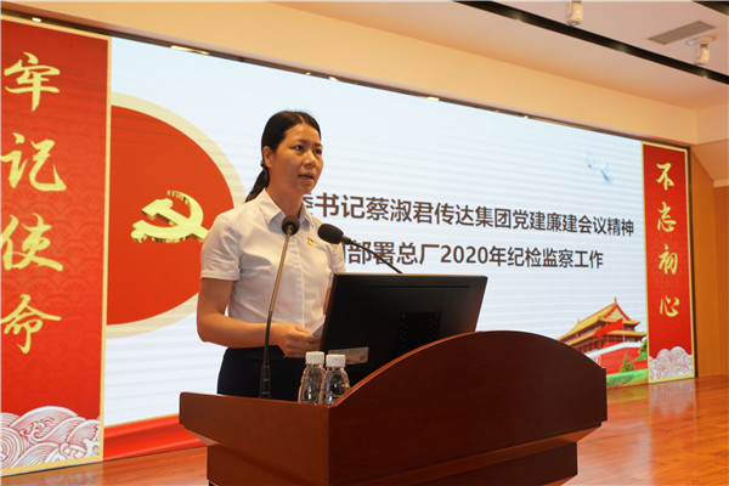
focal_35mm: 31
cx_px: 364
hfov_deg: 60.3
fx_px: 628
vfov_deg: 42.3
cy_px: 243
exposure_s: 1/60
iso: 2000
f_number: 10
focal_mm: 31
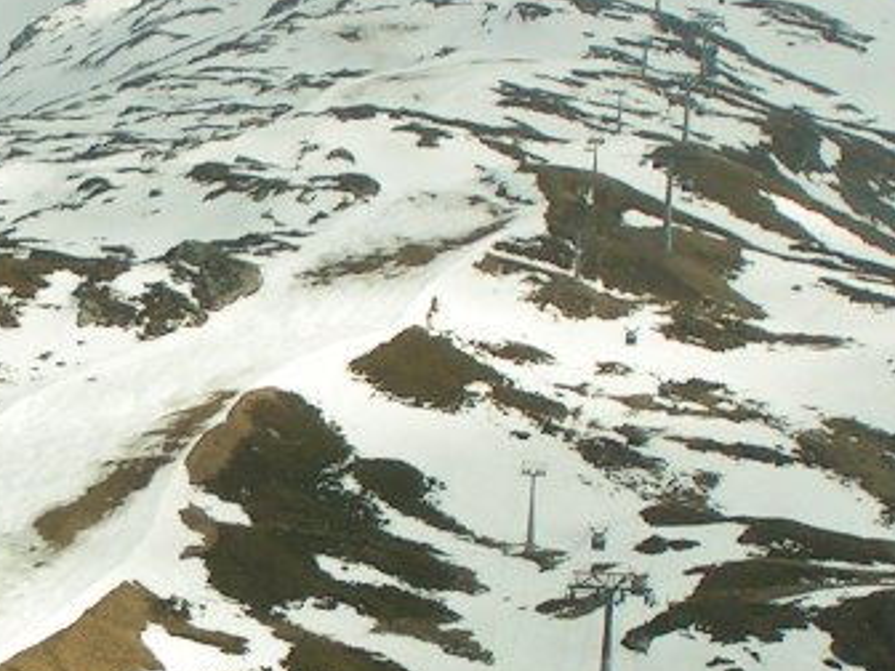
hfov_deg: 10.2
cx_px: -83
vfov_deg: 7.7
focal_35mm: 192
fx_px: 4964
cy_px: 429
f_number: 6.3
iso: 50
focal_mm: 9.7
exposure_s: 1/400
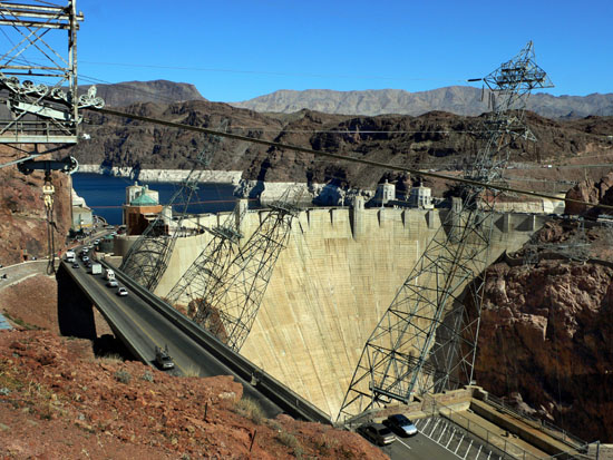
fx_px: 602
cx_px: 306
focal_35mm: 34
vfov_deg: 41.8
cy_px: 230
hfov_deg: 53.9
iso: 80
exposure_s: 1/400
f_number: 5.6
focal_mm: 6.3
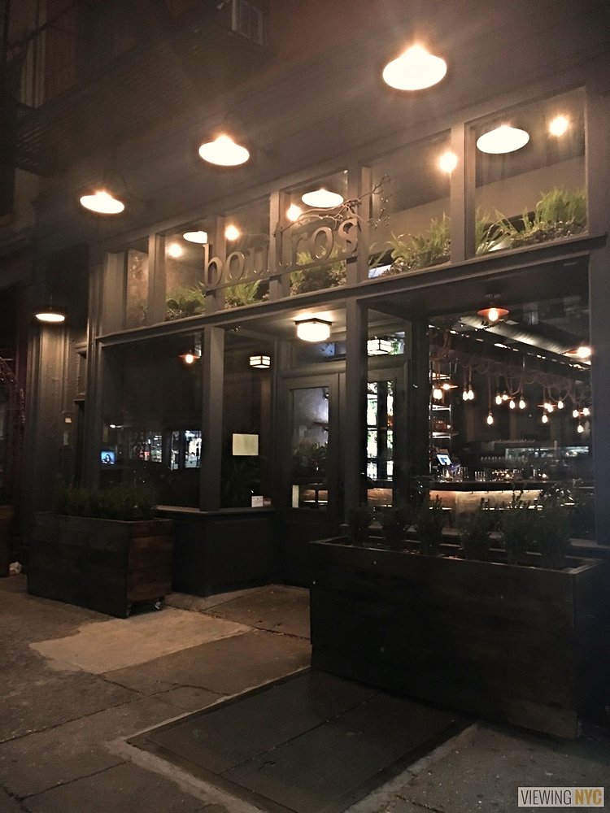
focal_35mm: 29
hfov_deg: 48.2
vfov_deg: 61.7
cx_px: 305
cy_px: 406
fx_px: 681
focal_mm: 4.2
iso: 400
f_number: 2.2
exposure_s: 1/15
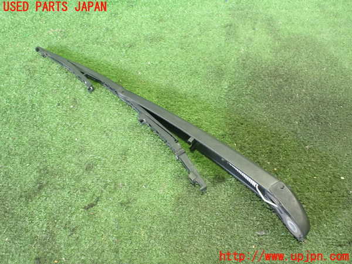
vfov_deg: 46.8
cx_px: 176
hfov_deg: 60.0
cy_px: 132
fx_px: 305
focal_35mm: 30
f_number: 2.3
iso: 1250
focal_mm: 5.4
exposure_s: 1/30
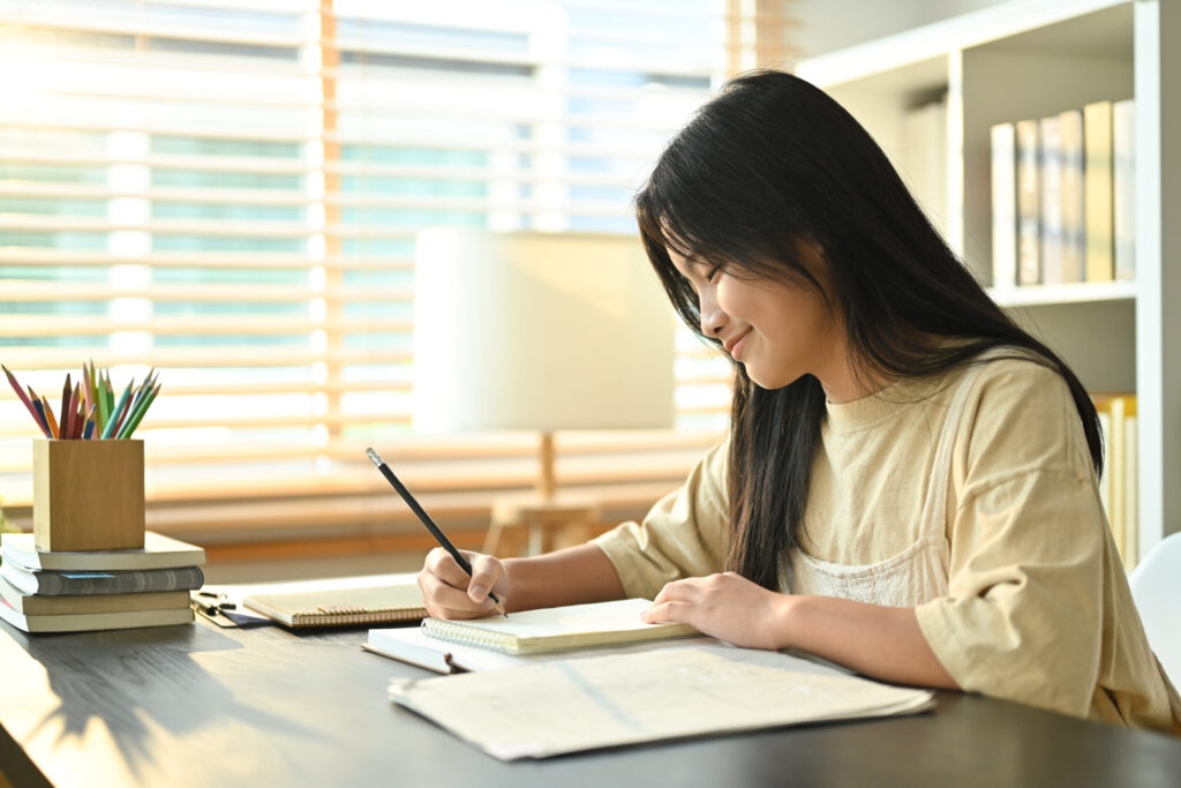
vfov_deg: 27.0
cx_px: 590
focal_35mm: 50
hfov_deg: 39.6
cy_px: 394
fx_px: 1640
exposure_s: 1/200
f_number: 2
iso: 400
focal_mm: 50
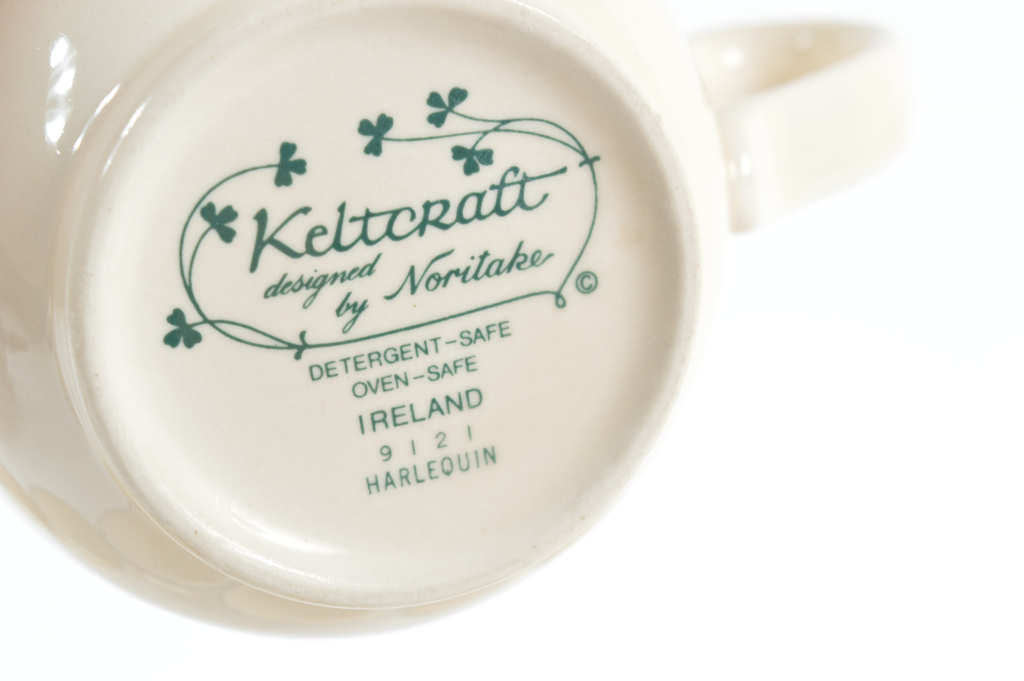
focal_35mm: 82
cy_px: 340
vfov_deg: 16.5
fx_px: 2345
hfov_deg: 24.6
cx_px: 512
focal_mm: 55
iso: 100
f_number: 11
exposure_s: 1/100
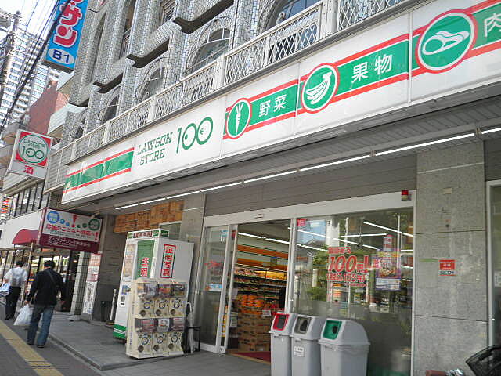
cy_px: 188
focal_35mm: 31
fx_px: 449
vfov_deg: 45.4
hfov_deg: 58.4
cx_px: 250
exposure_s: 1/160
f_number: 2.9
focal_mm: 5.5
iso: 64
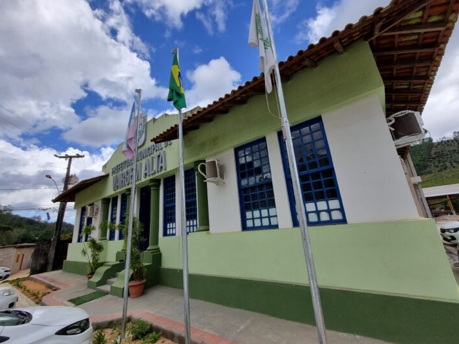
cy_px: 168
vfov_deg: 85.7
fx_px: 186
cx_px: 239
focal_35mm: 14
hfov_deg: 102.0
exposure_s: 1/1196
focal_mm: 1.74
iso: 50
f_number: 2.2
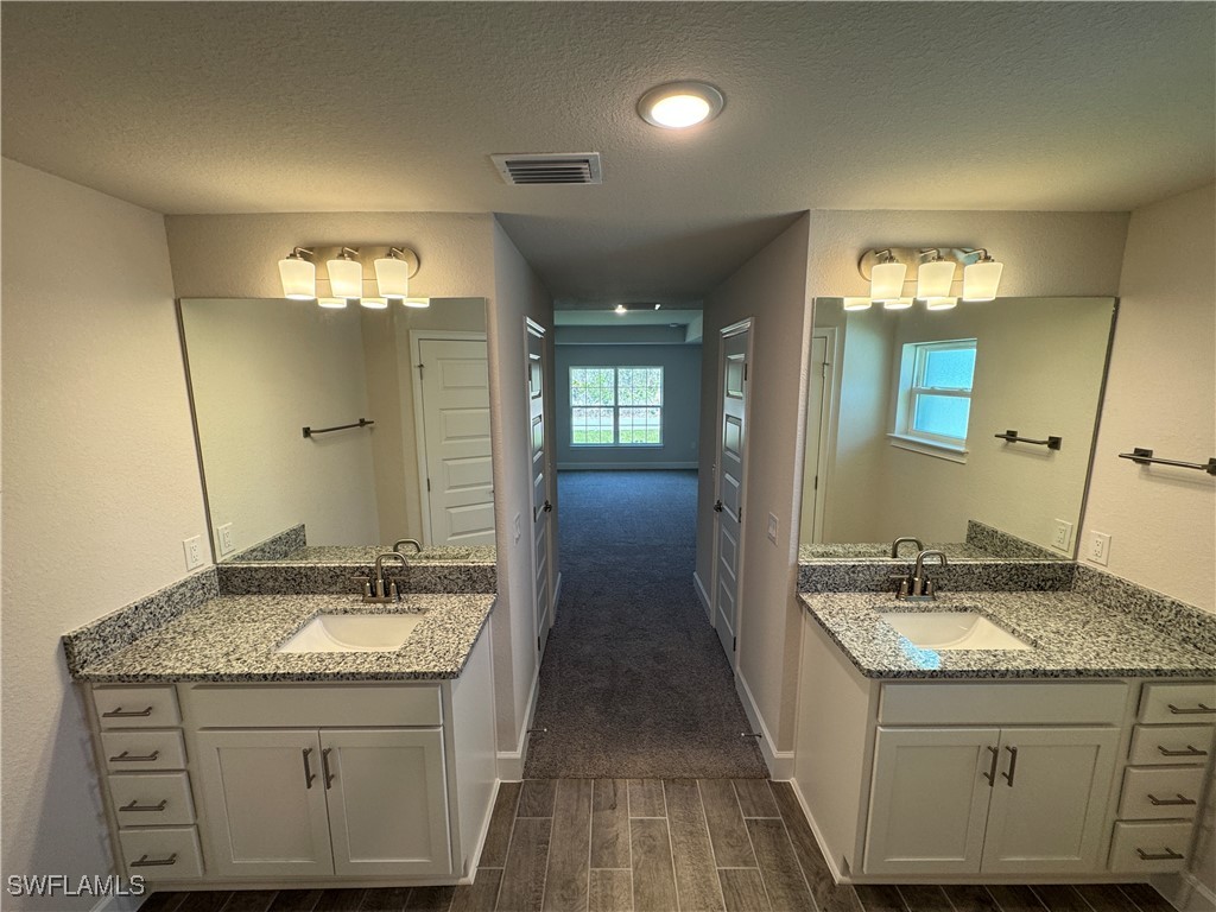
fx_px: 492
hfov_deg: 102.1
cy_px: 456
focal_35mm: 14
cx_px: 608
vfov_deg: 85.7
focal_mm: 2.22
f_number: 2.2
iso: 125
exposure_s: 1/120
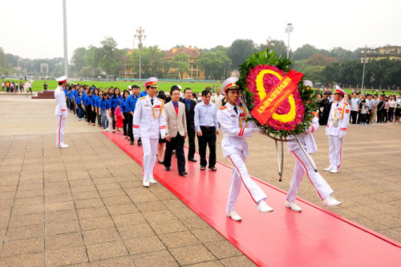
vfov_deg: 39.9
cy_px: 134
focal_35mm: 33
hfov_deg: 57.3
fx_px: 367
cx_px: 200
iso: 250
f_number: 6.3
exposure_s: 1/125
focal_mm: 22
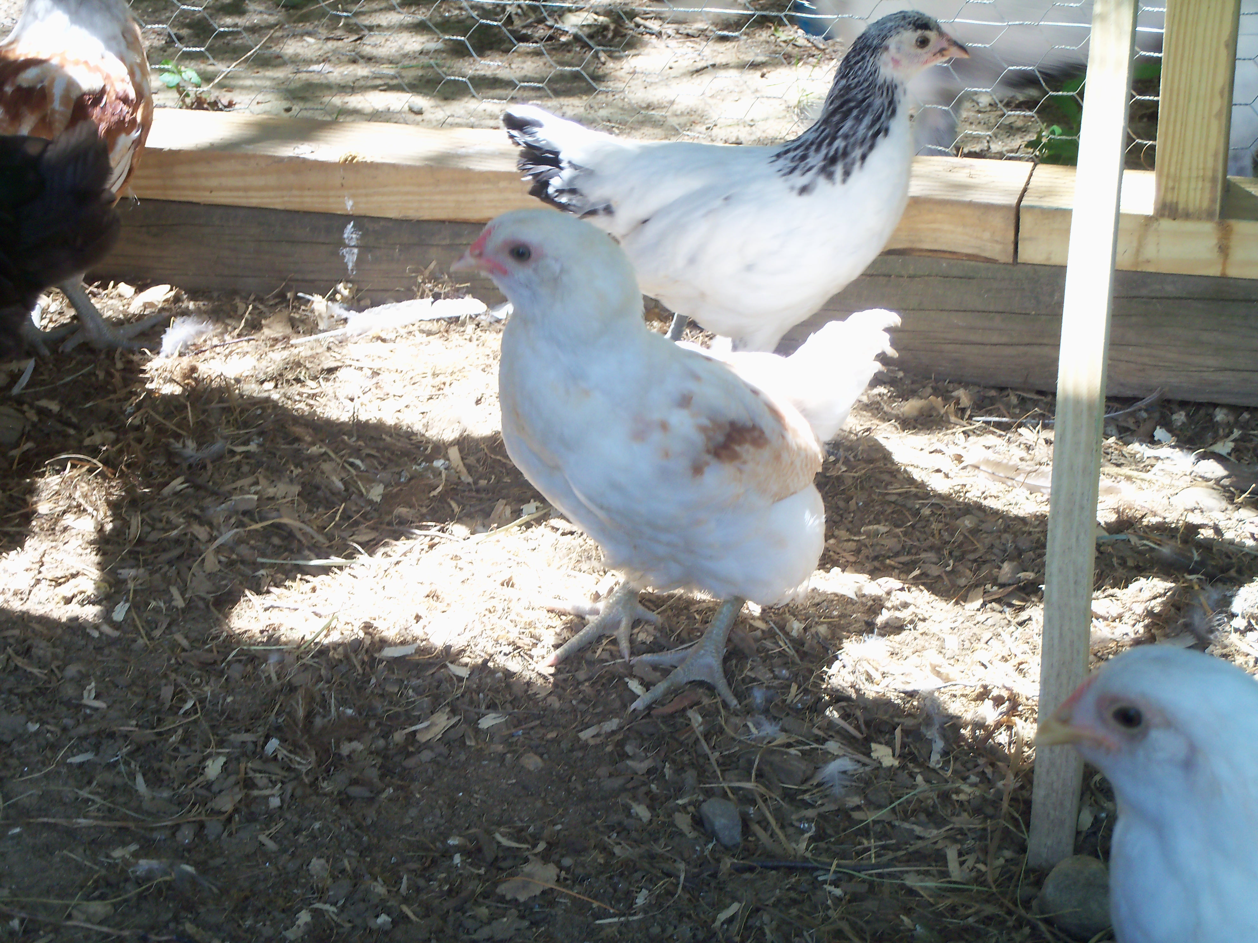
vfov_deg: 21.3
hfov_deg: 28.2
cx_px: 629
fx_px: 2508
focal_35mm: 69
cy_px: 472
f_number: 3.5
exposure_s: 1/60
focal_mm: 12.2
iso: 64
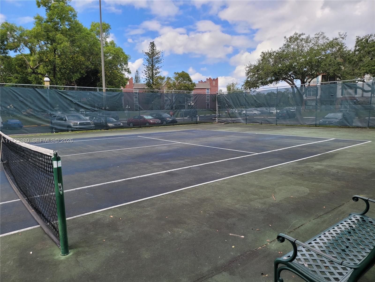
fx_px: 282
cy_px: 141
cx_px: 188
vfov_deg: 53.1
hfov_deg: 67.3
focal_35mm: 26
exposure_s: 1/1559
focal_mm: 5
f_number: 1.8
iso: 40
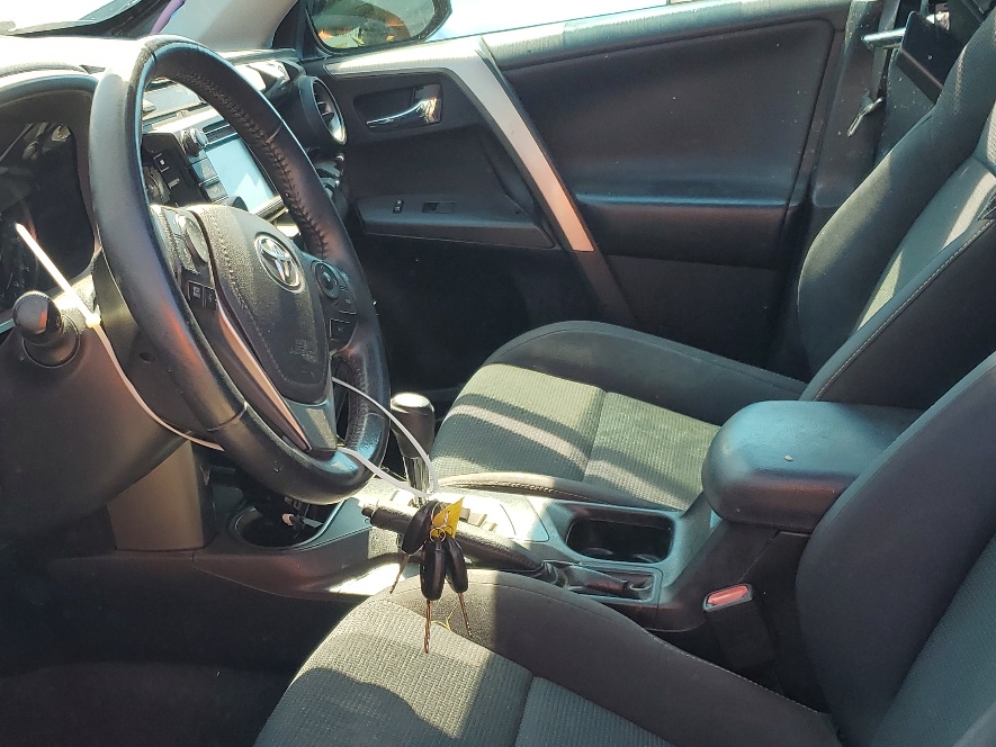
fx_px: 1353
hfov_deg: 39.9
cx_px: 333
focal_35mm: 47
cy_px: 475
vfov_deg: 30.7
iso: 50
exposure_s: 1/400
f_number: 1.5
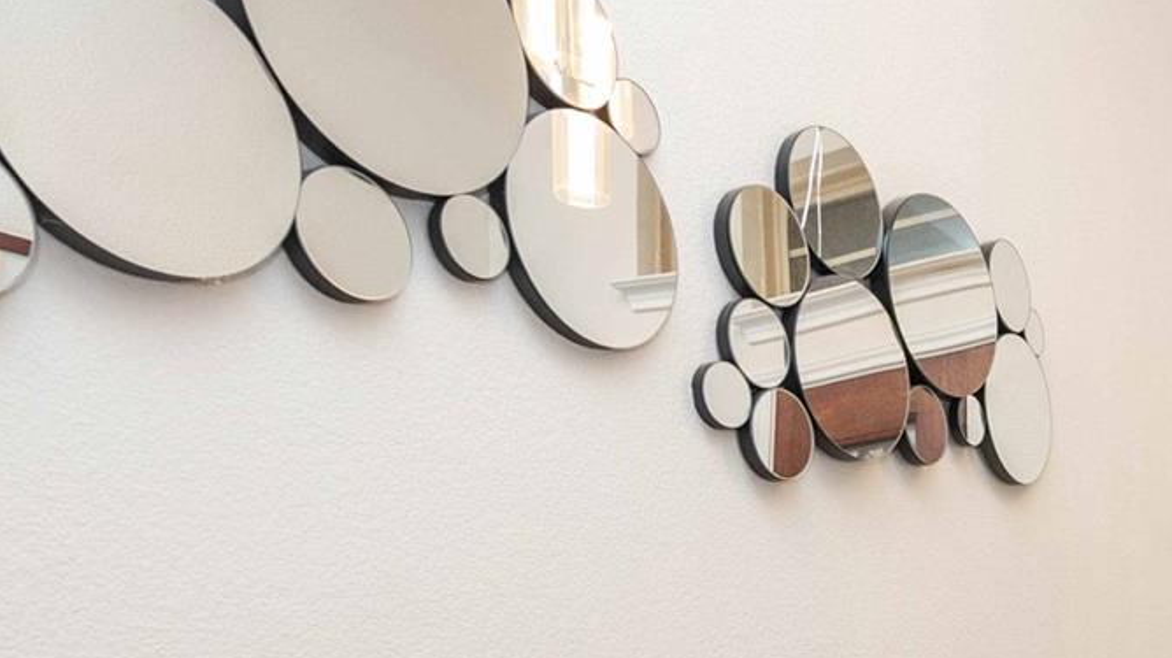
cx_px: 1205
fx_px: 1398
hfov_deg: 39.4
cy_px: 744
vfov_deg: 24.5
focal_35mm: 45
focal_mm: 14
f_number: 5
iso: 800
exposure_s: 1/100
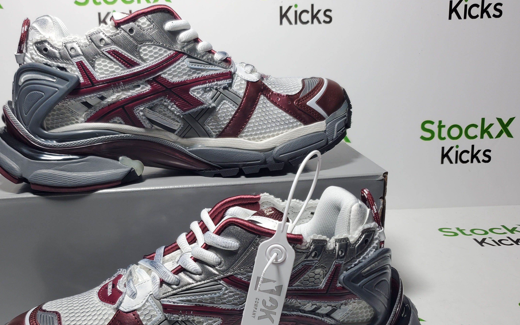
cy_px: 211
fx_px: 510
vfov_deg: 35.1
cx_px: 217
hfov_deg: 53.8
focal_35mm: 36
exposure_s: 1/385
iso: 50
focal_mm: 4.3
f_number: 1.5
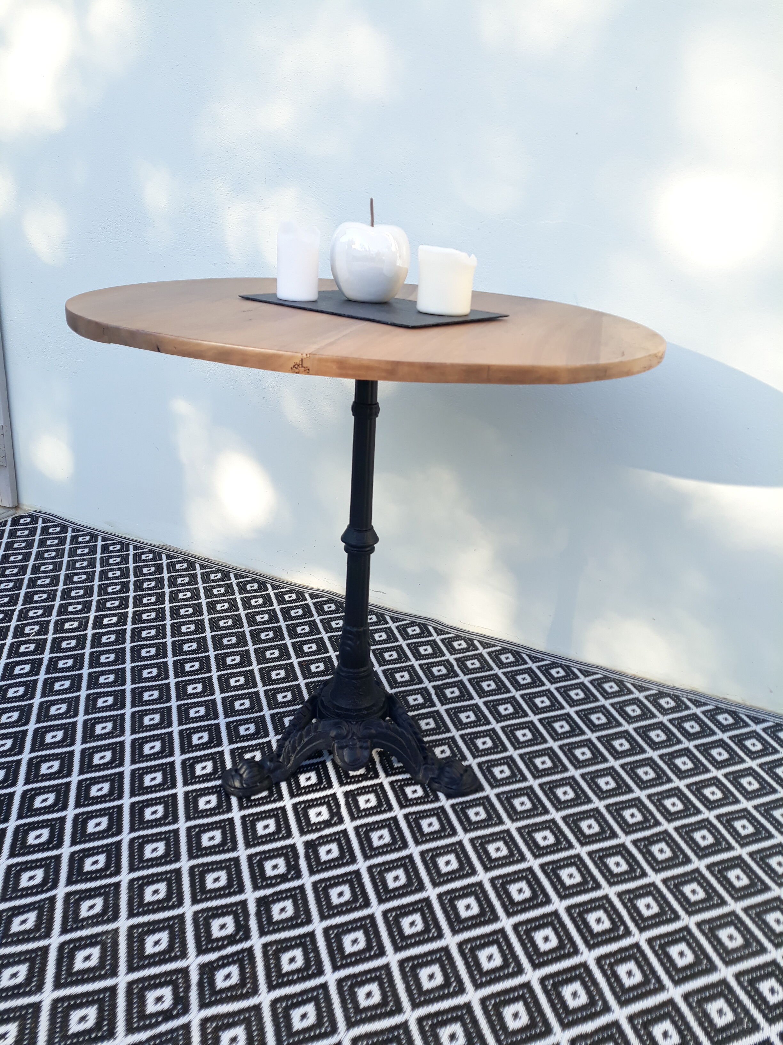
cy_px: 522
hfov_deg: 51.4
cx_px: 392
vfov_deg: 65.3
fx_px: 814
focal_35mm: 27
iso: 40
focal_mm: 3.71
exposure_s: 1/209
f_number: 1.7
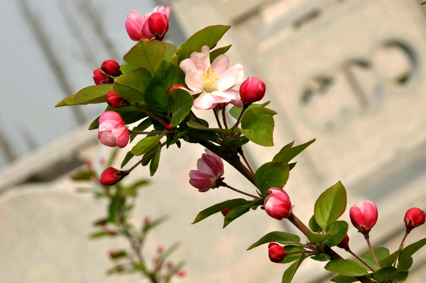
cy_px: 142
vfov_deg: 10.1
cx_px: 213
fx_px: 1596
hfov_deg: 15.2
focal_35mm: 135
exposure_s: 1/100
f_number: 14
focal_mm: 90
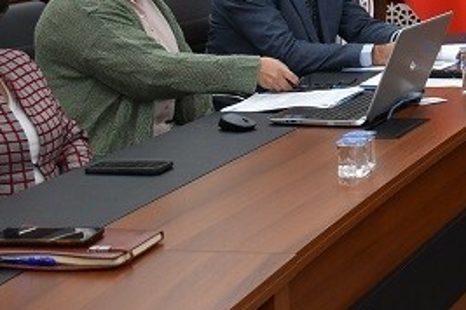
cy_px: -28
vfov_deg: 12.1
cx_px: 752
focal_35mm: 111
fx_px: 1437
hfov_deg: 16.4
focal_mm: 22
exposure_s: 1/60
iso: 450
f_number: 4
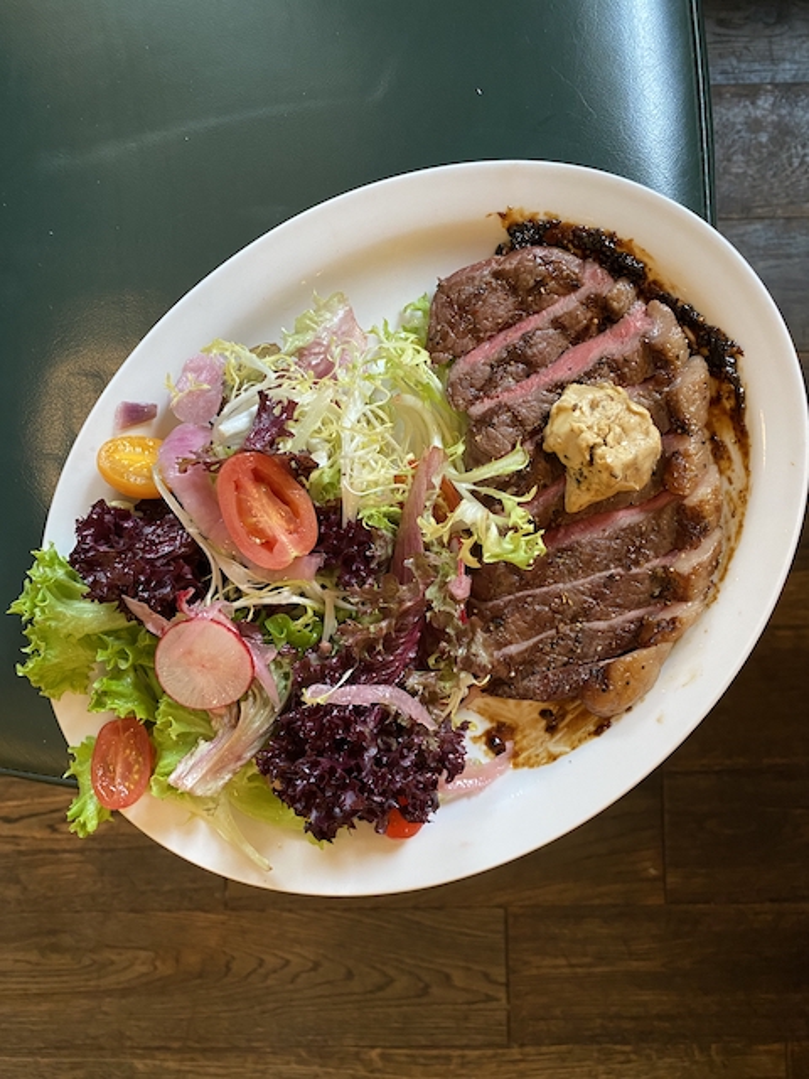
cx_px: 404
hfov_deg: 53.1
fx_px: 810
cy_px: 540
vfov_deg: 67.3
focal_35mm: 26
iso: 320
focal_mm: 4.25
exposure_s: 1/60
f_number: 1.8
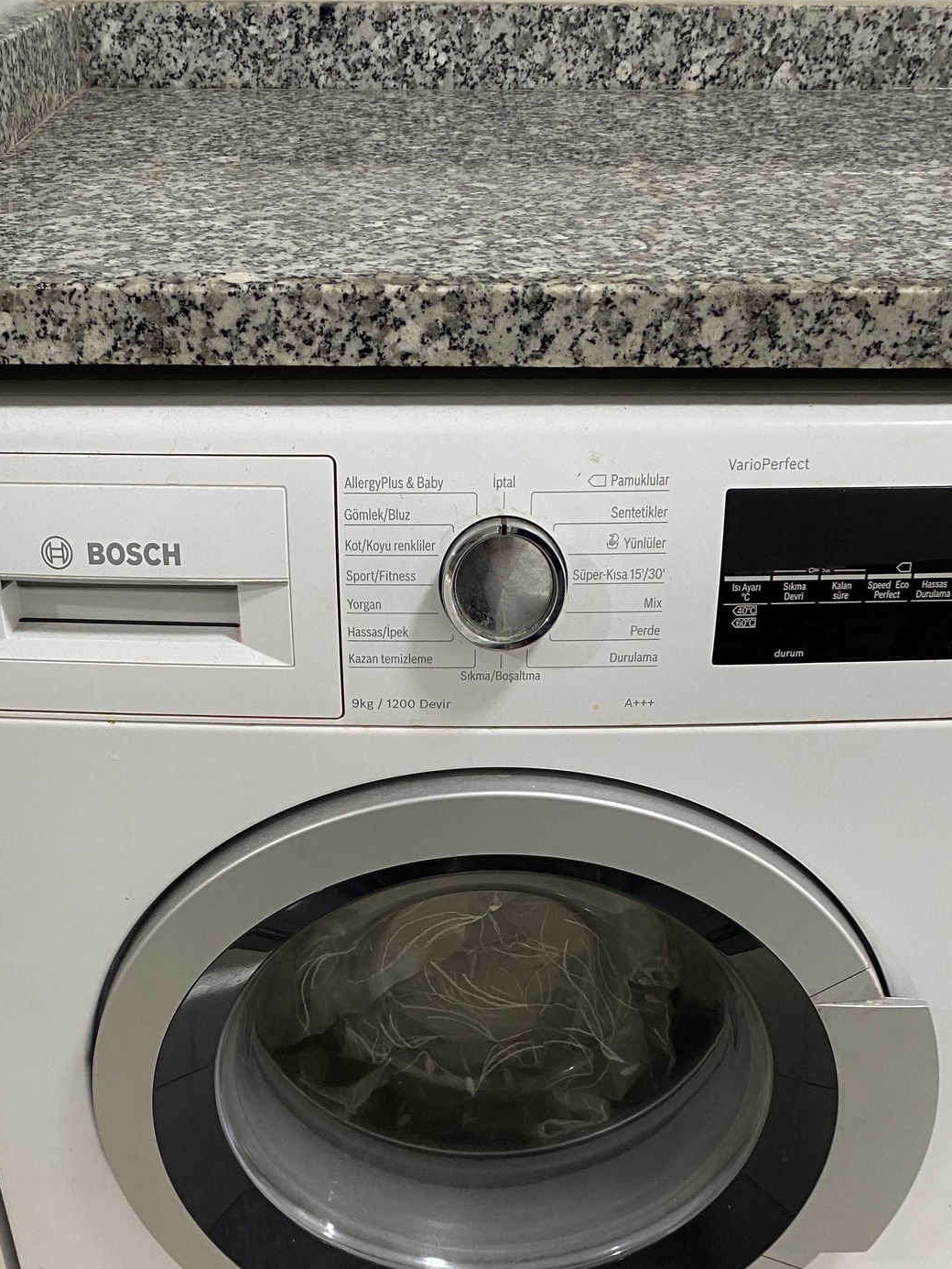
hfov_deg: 36.0
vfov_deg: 45.3
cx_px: 442
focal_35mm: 40
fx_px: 1466
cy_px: 936
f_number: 1.8
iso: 100
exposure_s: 1/50
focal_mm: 4.25
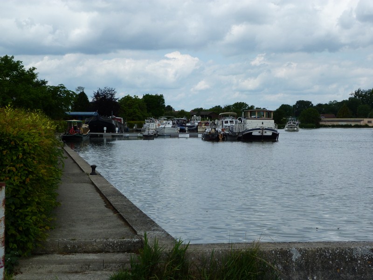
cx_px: 186
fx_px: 711
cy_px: 140
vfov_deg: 22.3
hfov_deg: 29.4
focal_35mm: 66
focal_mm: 11.8
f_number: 5.6
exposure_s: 1/400
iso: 80
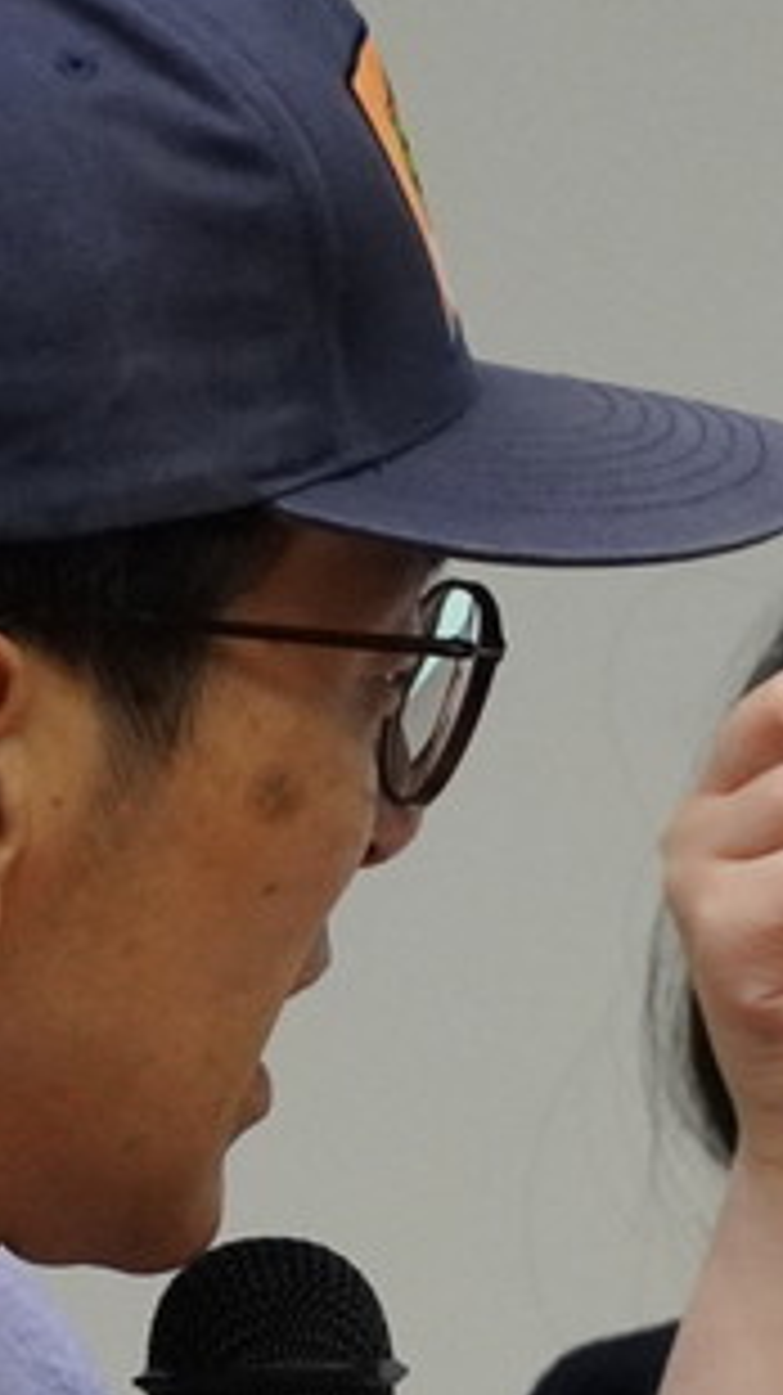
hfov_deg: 1.6
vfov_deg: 2.9
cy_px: 1577
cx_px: 1076
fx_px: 27321
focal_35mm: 739
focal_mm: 114
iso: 3200
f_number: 5.6
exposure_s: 1/100
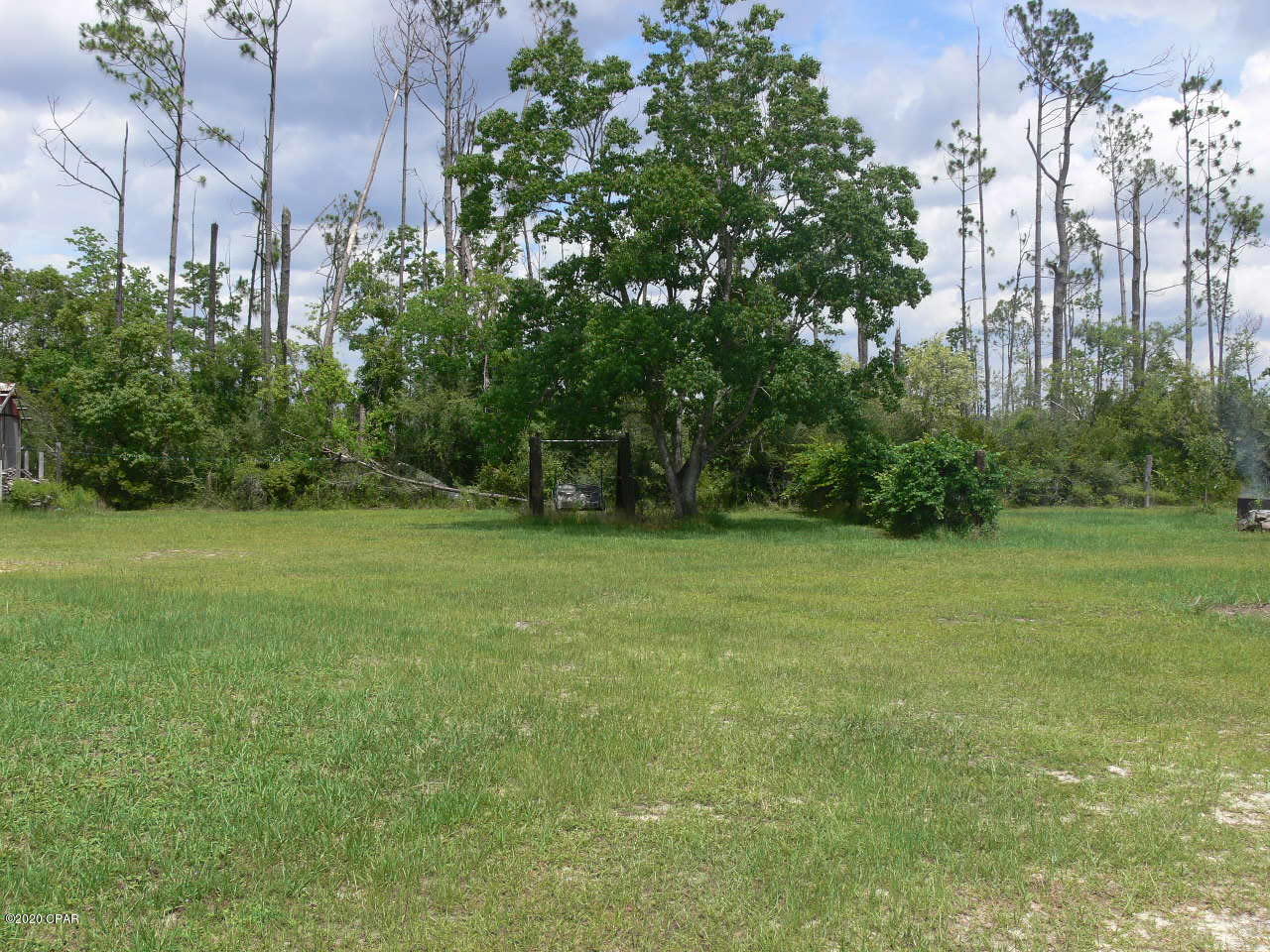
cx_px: 635
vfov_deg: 40.7
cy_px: 476
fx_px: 1284
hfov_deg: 52.6
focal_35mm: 35
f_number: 5.6
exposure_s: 1/400
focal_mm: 7.4
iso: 80
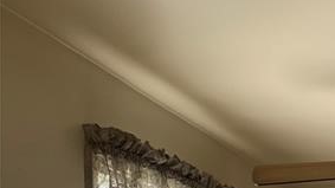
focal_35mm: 77
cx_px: 340
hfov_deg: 26.0
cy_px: 433
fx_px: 684
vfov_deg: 12.6
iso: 64
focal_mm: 4.25
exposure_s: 1/121
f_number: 1.8
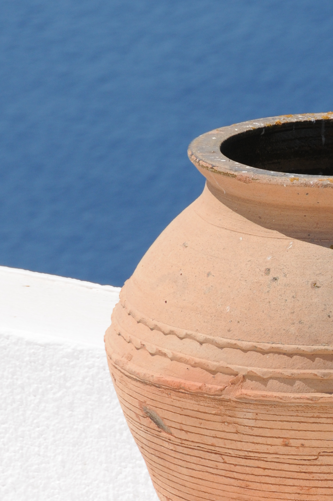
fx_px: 8641
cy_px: 267
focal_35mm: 621
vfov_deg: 3.3
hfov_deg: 2.2
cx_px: 361
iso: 200
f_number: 10
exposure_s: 1/400
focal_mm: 170
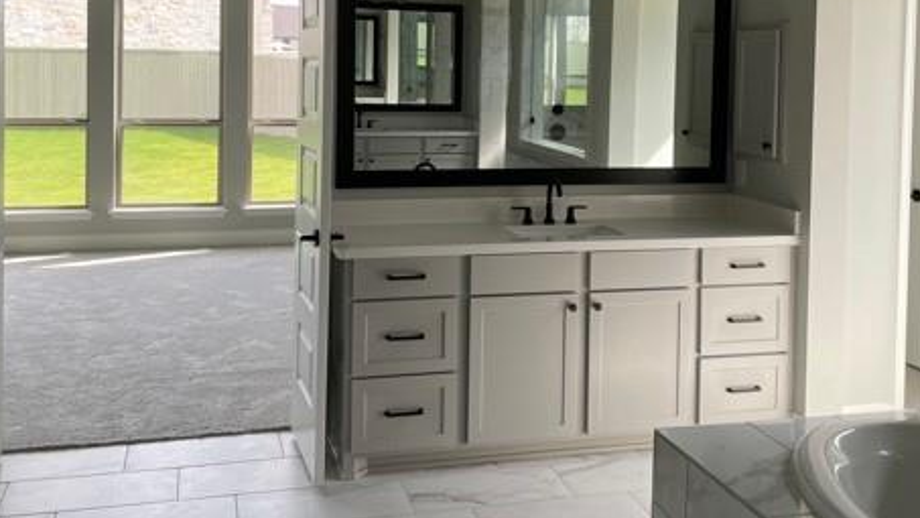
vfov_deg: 29.1
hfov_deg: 50.5
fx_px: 976
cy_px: 112
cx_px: 481
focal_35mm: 40
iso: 32
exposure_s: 1/191
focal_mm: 4.2
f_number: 1.6
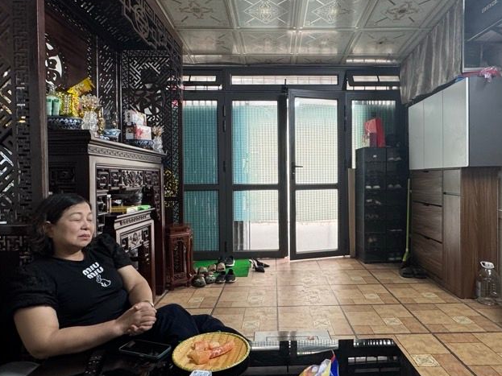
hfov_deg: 73.7
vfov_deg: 58.9
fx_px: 333
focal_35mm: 23
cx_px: 277
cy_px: 187
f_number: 2.2
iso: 320
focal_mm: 2.22
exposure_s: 1/100
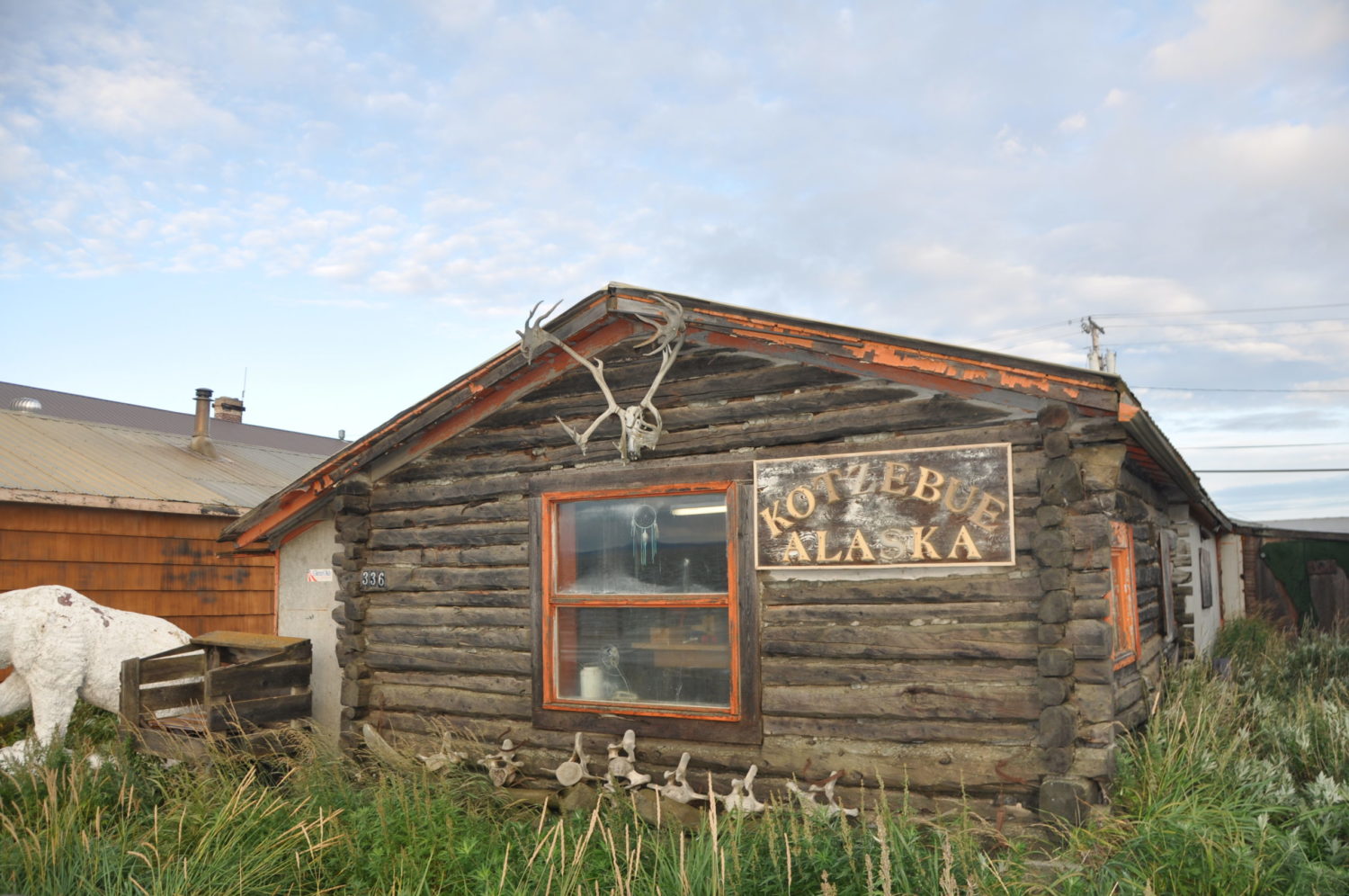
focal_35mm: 27
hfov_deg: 67.4
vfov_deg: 47.8
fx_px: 1010
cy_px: 448
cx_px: 674
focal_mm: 18
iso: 200
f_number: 5
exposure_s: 1/200
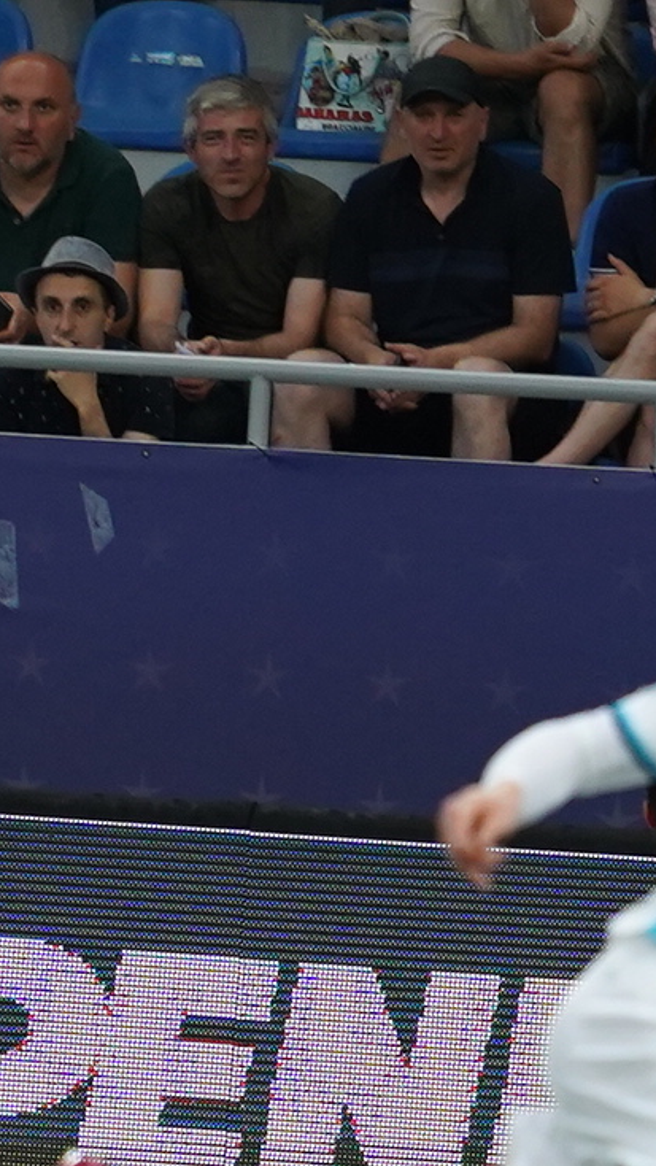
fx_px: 34750
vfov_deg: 1.9
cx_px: 823
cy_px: 979
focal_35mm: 1124
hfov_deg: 1.1
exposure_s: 1/1000
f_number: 4
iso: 2000
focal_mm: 200
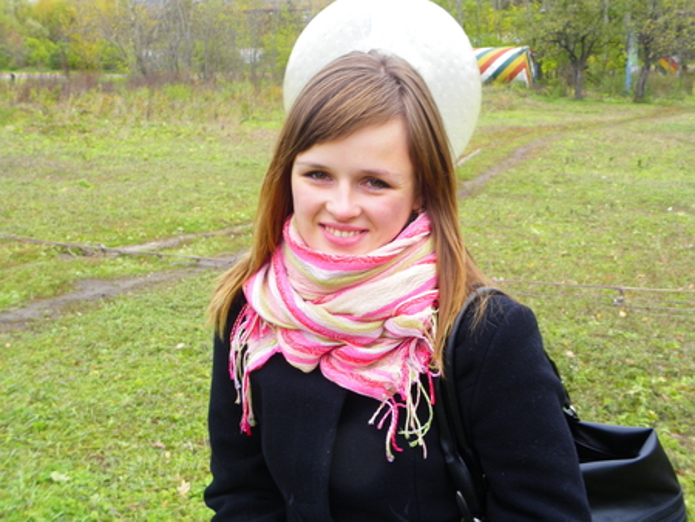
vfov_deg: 28.1
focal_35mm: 52
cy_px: 261
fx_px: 1045
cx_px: 348
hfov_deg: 36.8
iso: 64
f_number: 4
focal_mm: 9.2
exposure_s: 1/60
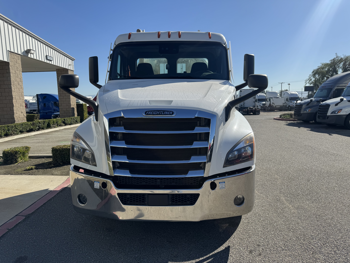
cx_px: 175
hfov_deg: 71.6
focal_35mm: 24
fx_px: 243
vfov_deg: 56.8
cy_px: 132
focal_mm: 6.76
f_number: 1.78
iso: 80
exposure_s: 1/4608
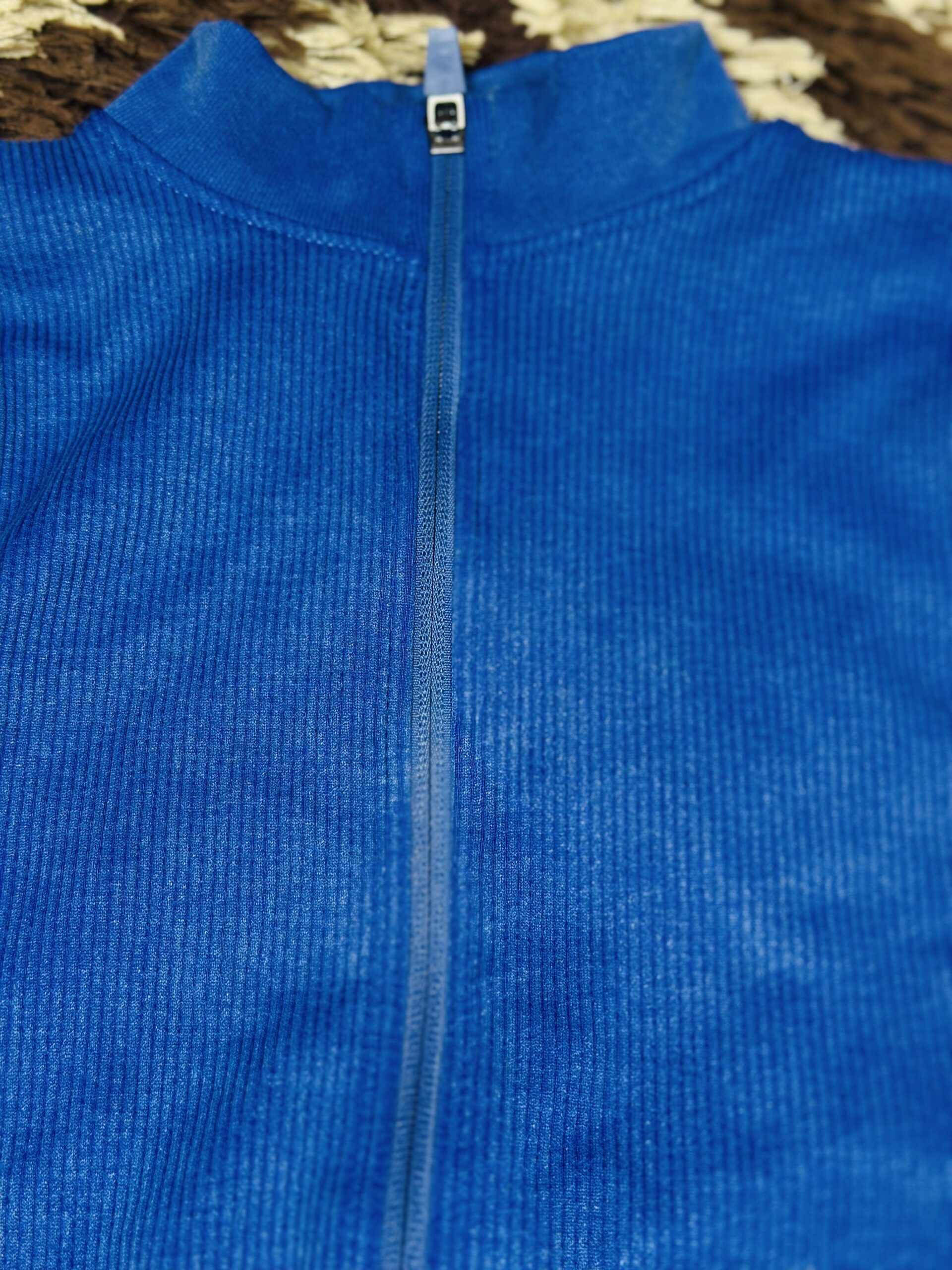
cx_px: 476
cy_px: 635
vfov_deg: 39.7
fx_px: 1760
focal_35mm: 48
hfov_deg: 30.3
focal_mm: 6.86
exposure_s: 1/100
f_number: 1.78
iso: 100
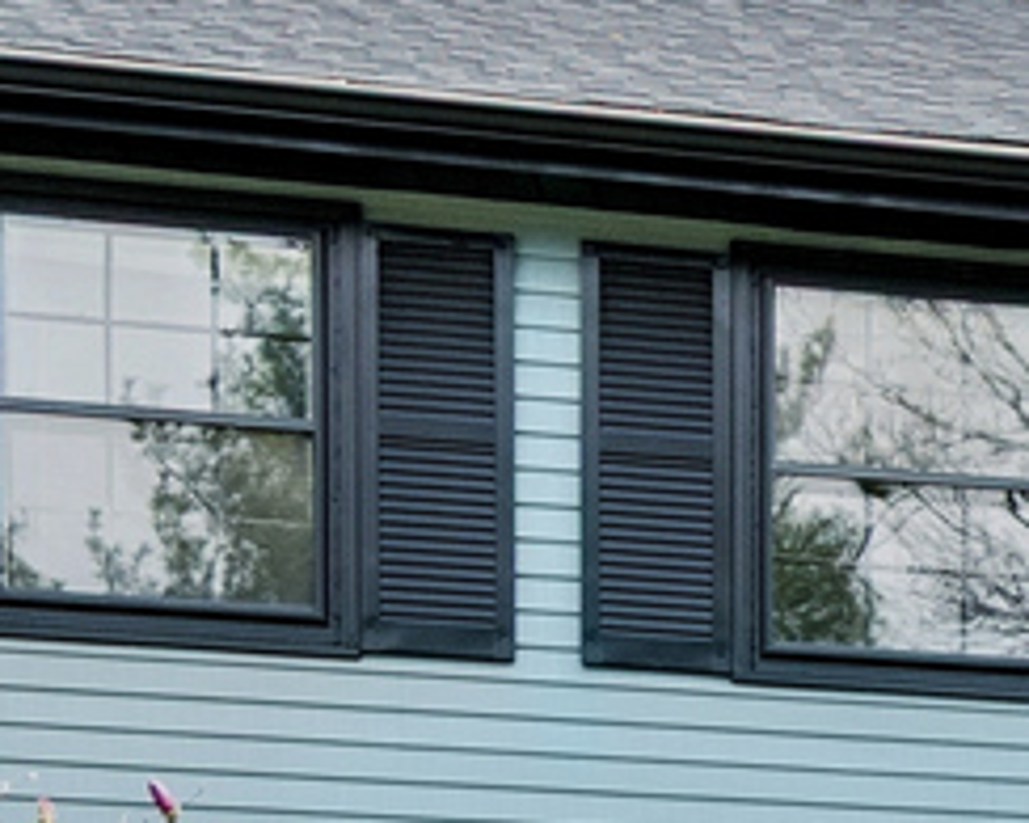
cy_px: 1448
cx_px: 2252
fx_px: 3988
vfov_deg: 11.0
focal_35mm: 131
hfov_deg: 12.4
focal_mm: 14
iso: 400
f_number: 8
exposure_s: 1/250
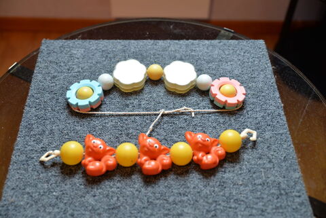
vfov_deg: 28.1
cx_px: 163
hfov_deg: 41.1
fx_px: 435
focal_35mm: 48
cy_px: 109
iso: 640
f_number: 4
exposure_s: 1/80
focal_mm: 48
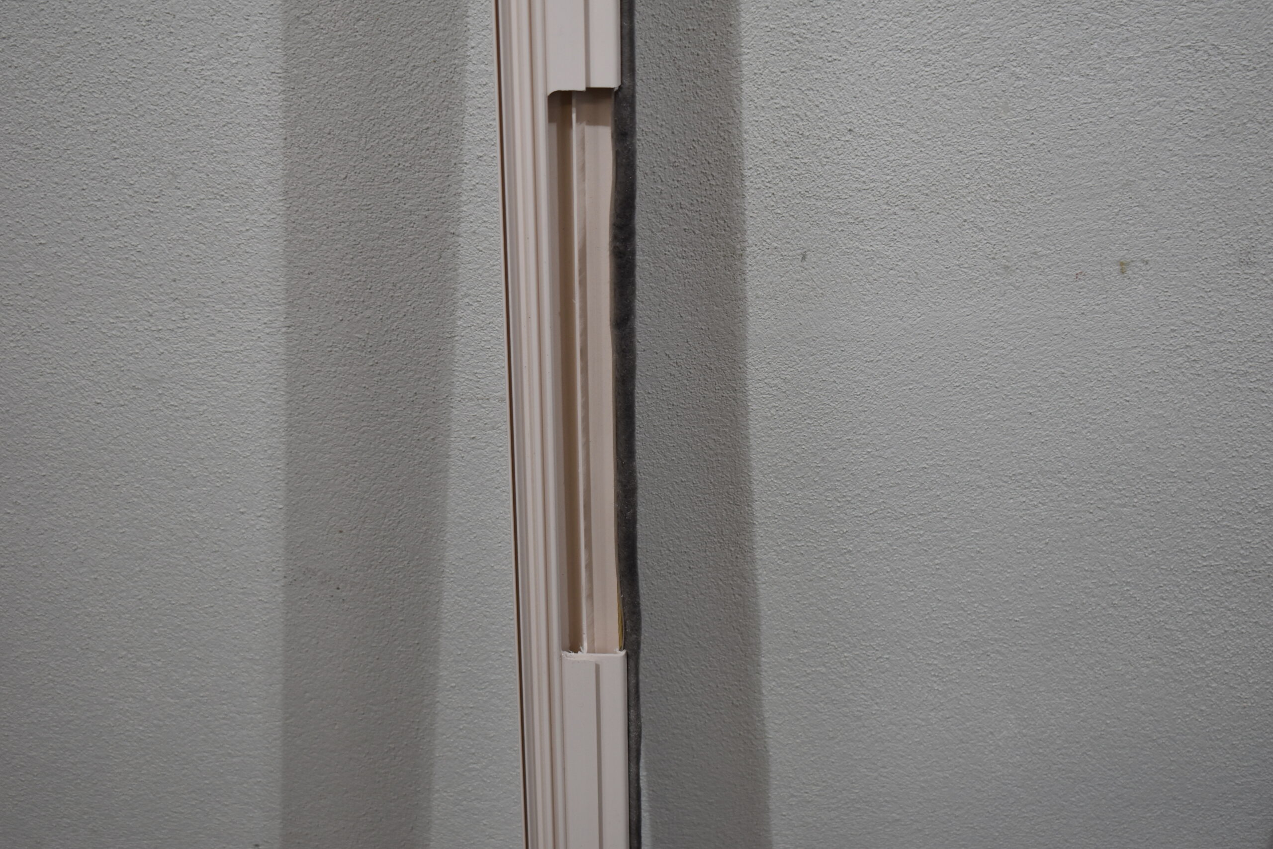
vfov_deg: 22.6
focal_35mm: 60
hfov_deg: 33.4
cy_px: 424
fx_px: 2122
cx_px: 636
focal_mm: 40
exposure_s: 1/125
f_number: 5.6
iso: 360
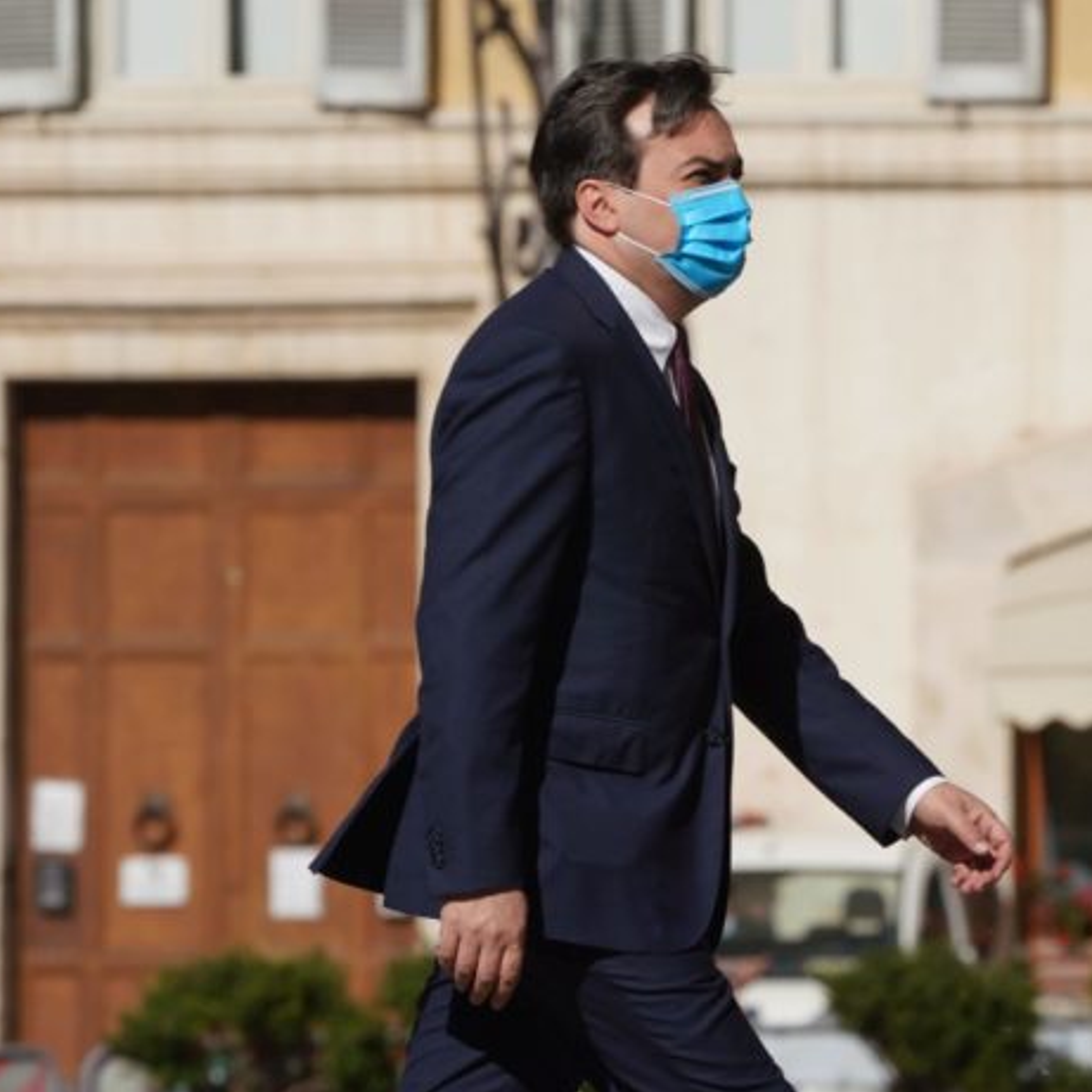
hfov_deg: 3.8
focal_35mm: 463
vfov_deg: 3.8
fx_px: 16525
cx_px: 756
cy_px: 547
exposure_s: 1/500
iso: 125
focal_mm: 241
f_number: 9
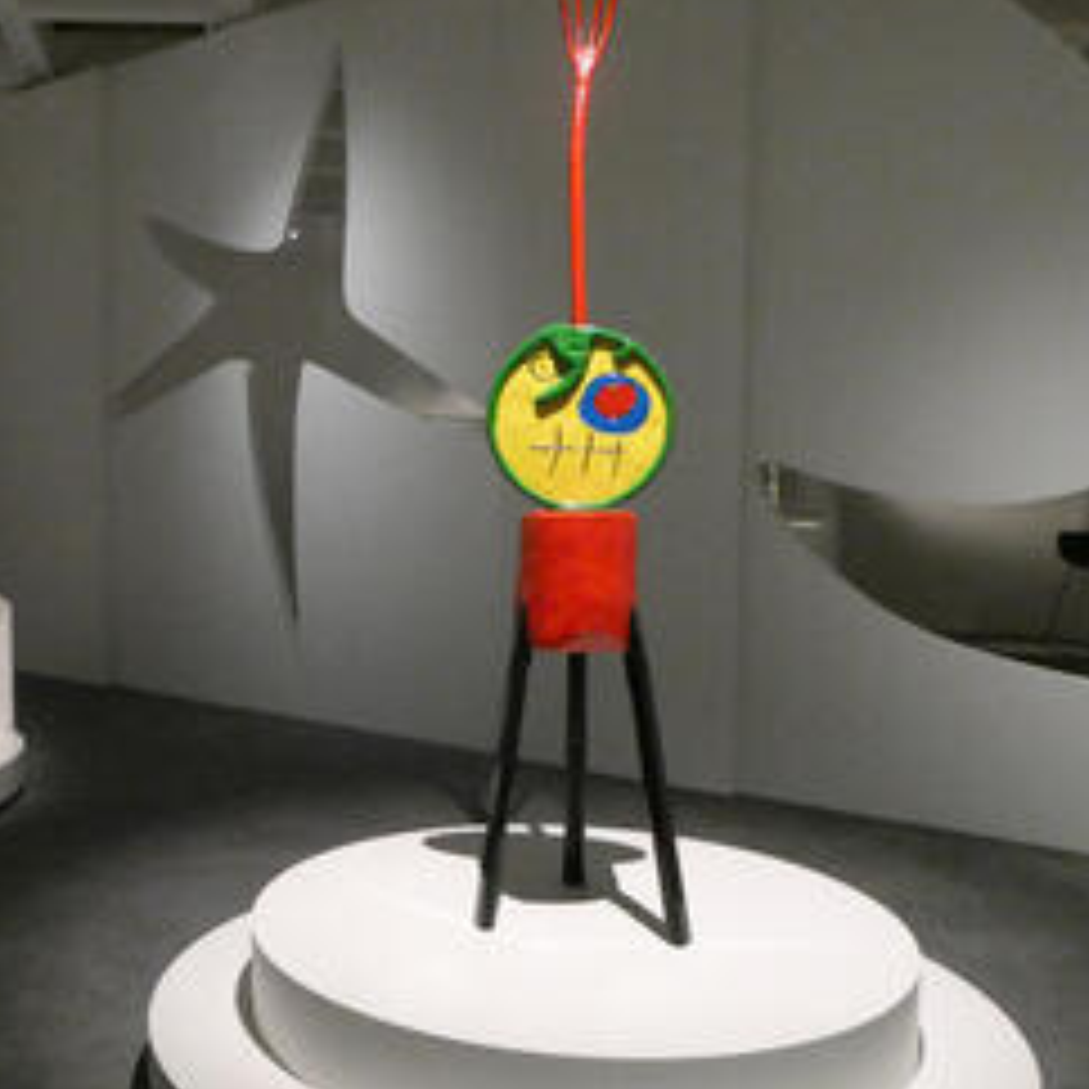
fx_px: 1246
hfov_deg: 46.0
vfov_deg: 47.2
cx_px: 306
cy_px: 549
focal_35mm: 35
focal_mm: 4.3
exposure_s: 1/25
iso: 1600
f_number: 3.3
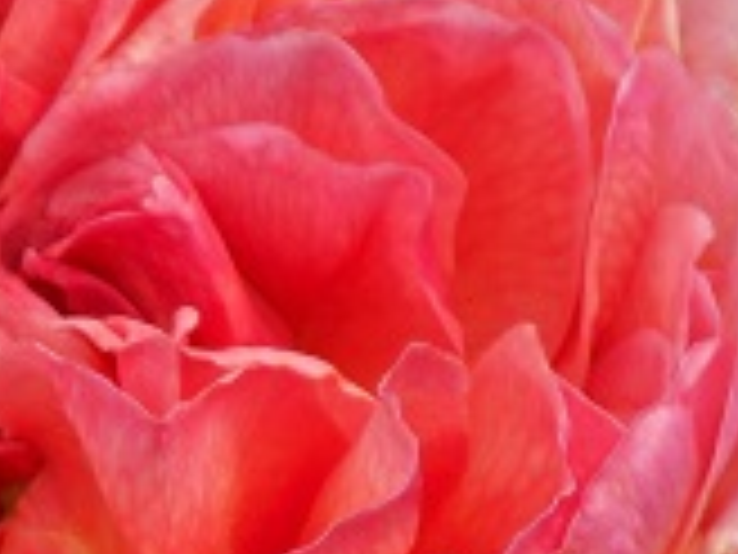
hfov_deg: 1.2
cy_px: 419
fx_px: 36584
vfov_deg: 0.9
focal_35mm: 1716
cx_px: 117
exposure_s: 1/160
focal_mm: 104
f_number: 5.9
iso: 80
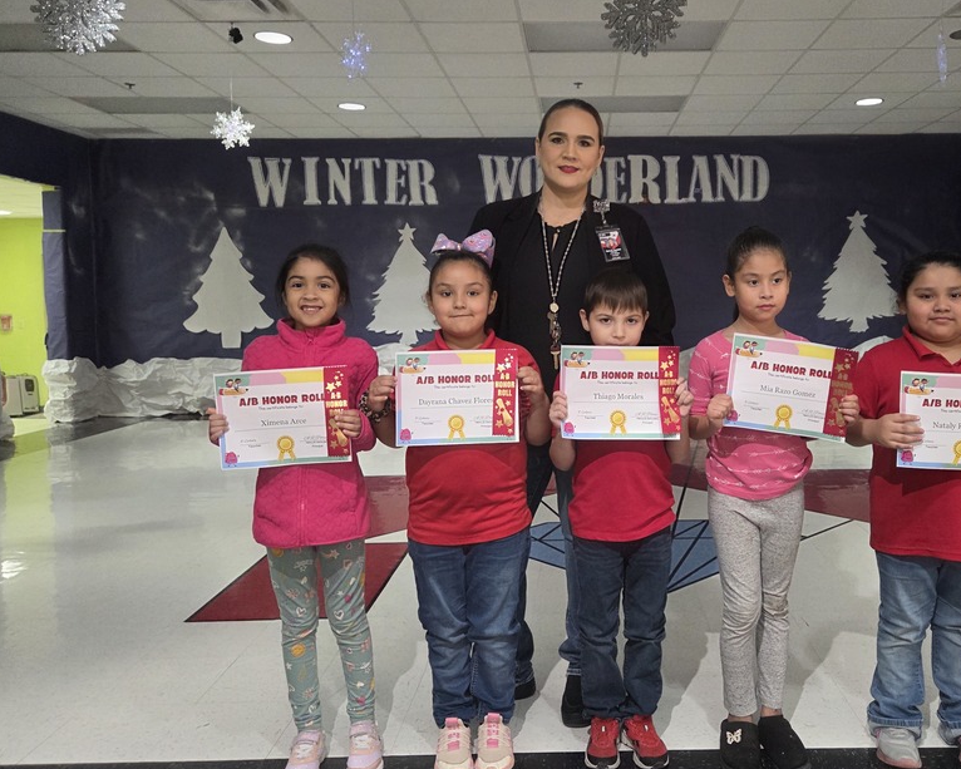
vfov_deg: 48.3
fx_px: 853
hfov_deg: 58.1
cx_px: 598
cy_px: 316
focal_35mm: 30
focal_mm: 5.4
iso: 500
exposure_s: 1/120
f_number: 1.8
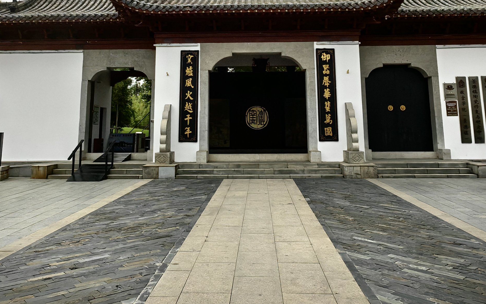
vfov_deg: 35.6
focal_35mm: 34
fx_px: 450
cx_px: 240
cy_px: 44
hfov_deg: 56.7
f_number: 2.2
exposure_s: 1/1000
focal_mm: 1.76
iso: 50
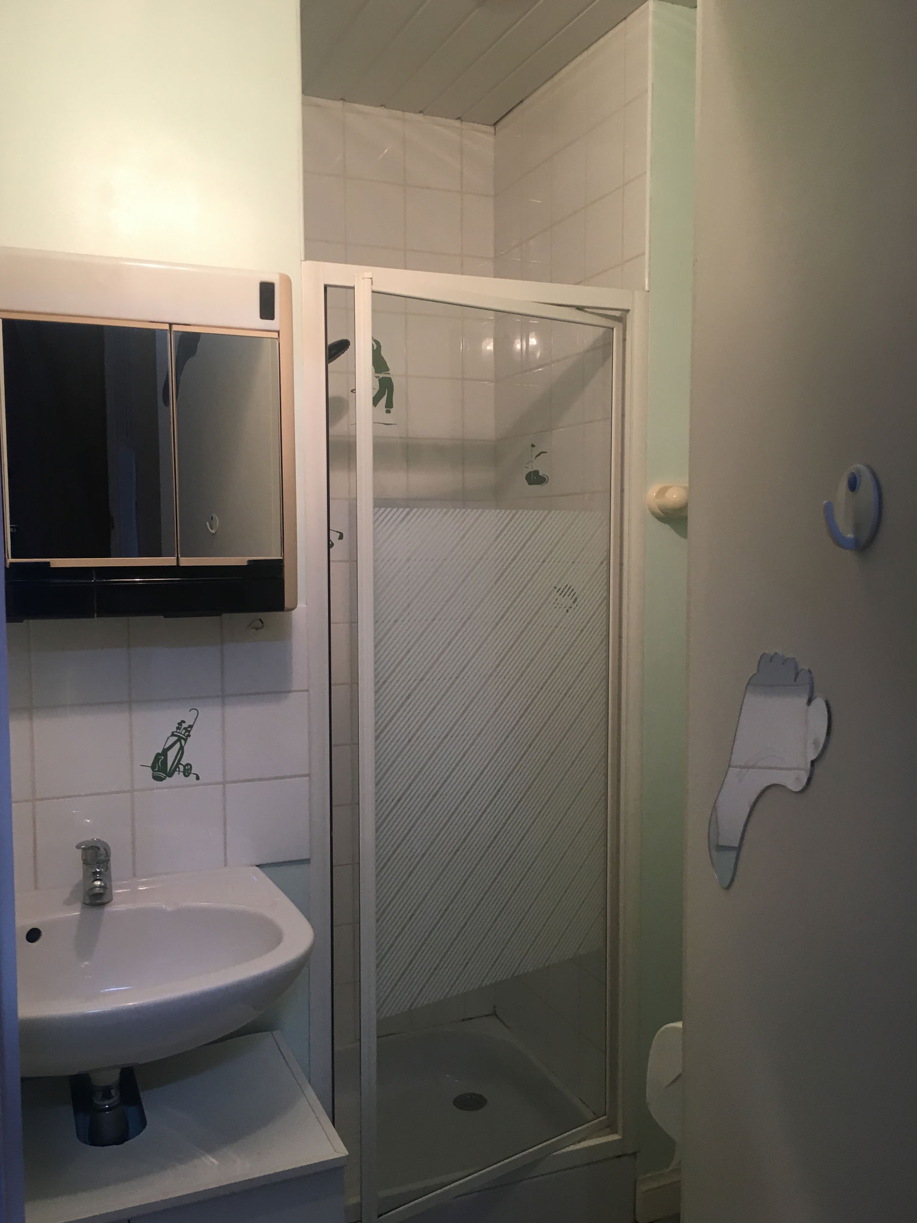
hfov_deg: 46.8
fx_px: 1059
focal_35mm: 30
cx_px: 448
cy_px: 623
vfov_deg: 60.0
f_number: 2.2
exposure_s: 1/33
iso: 80
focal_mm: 4.15
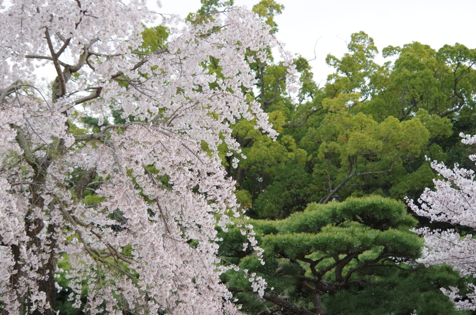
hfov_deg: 24.8
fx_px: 1082
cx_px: 238
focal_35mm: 82
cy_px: 158
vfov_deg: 16.6
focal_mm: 55
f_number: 5
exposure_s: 1/400
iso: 800
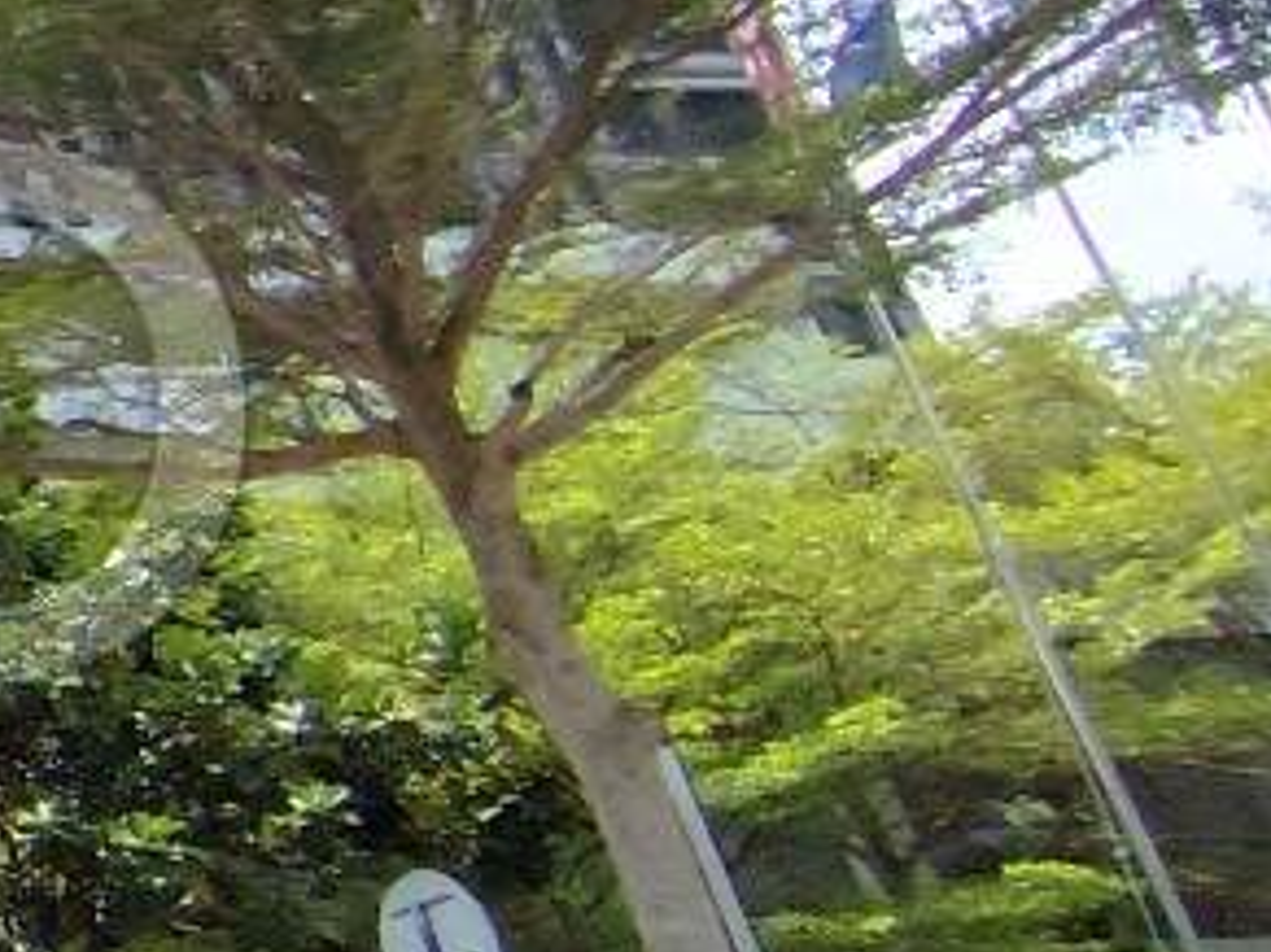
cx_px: -1540
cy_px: 275
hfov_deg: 16.4
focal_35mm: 75
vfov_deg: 19.5
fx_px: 2753
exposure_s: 1/2805
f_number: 2.2
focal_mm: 1.65
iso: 50
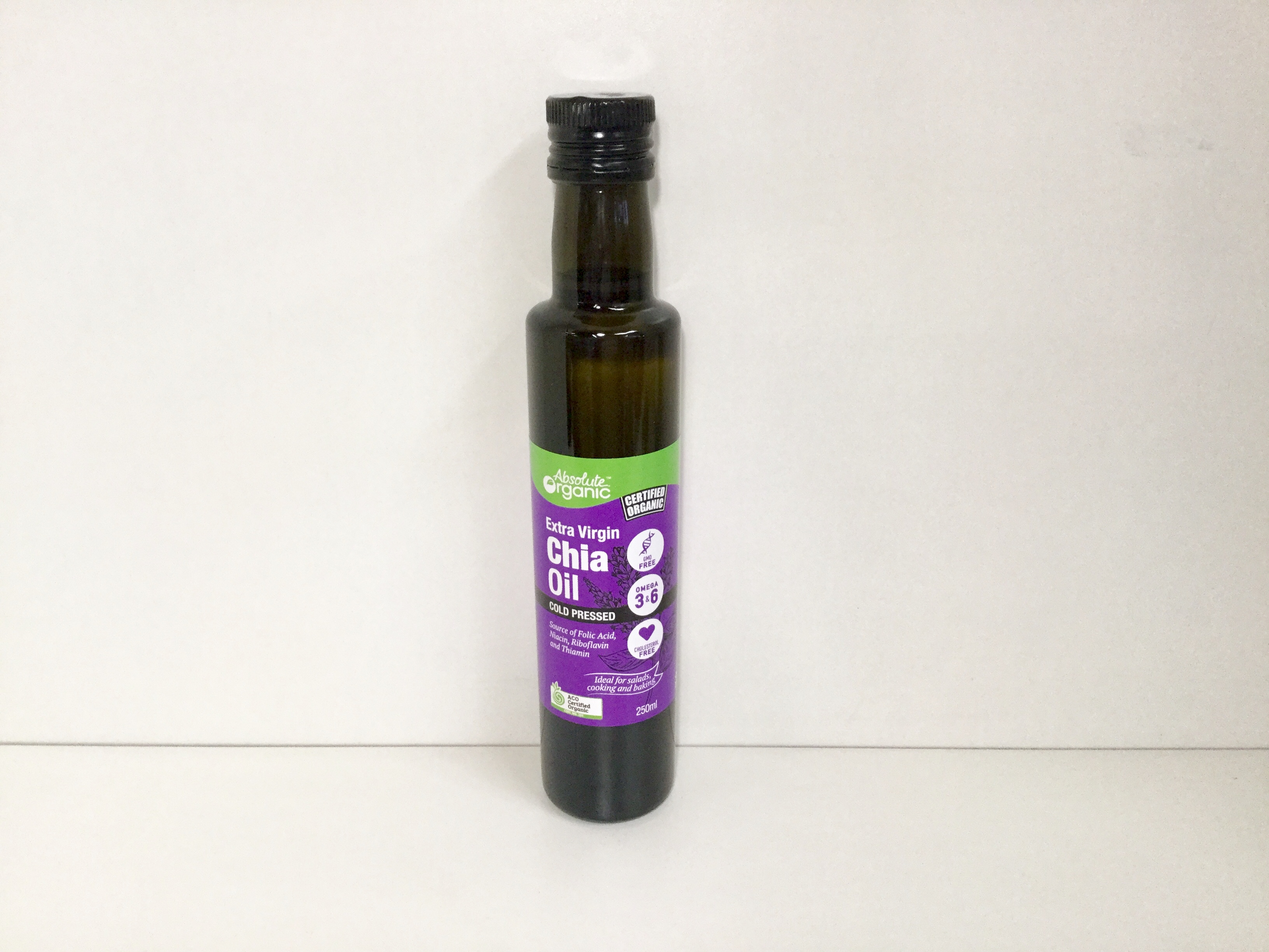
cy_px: 476
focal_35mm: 31
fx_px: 1136
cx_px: 634
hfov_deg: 58.4
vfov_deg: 45.4
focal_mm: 3.3
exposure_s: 1/33
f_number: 2.4
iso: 64
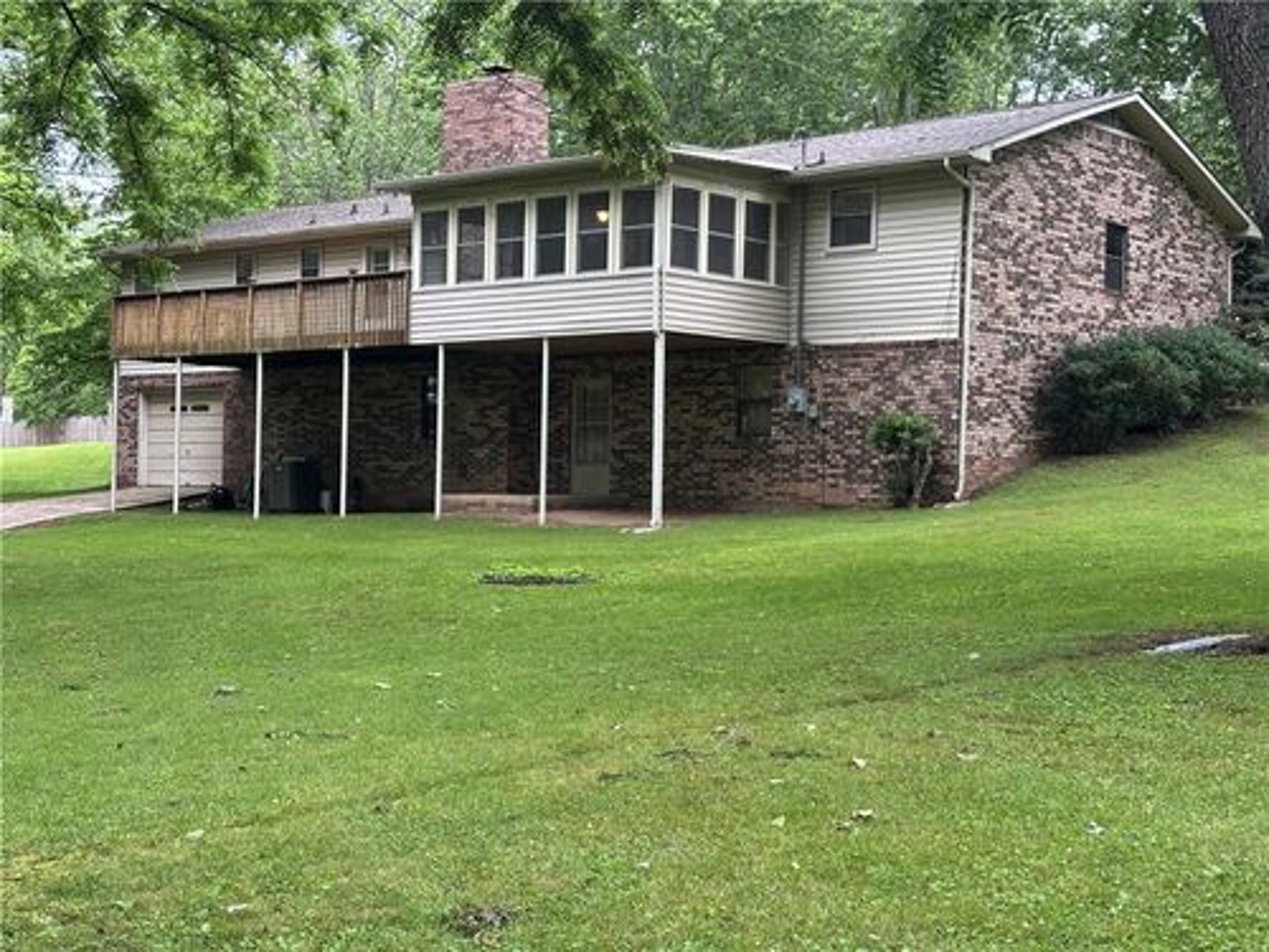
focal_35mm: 52
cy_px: 476
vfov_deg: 28.0
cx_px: 634
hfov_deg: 36.8
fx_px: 1906
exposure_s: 1/121
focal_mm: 5.96
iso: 32
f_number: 1.6
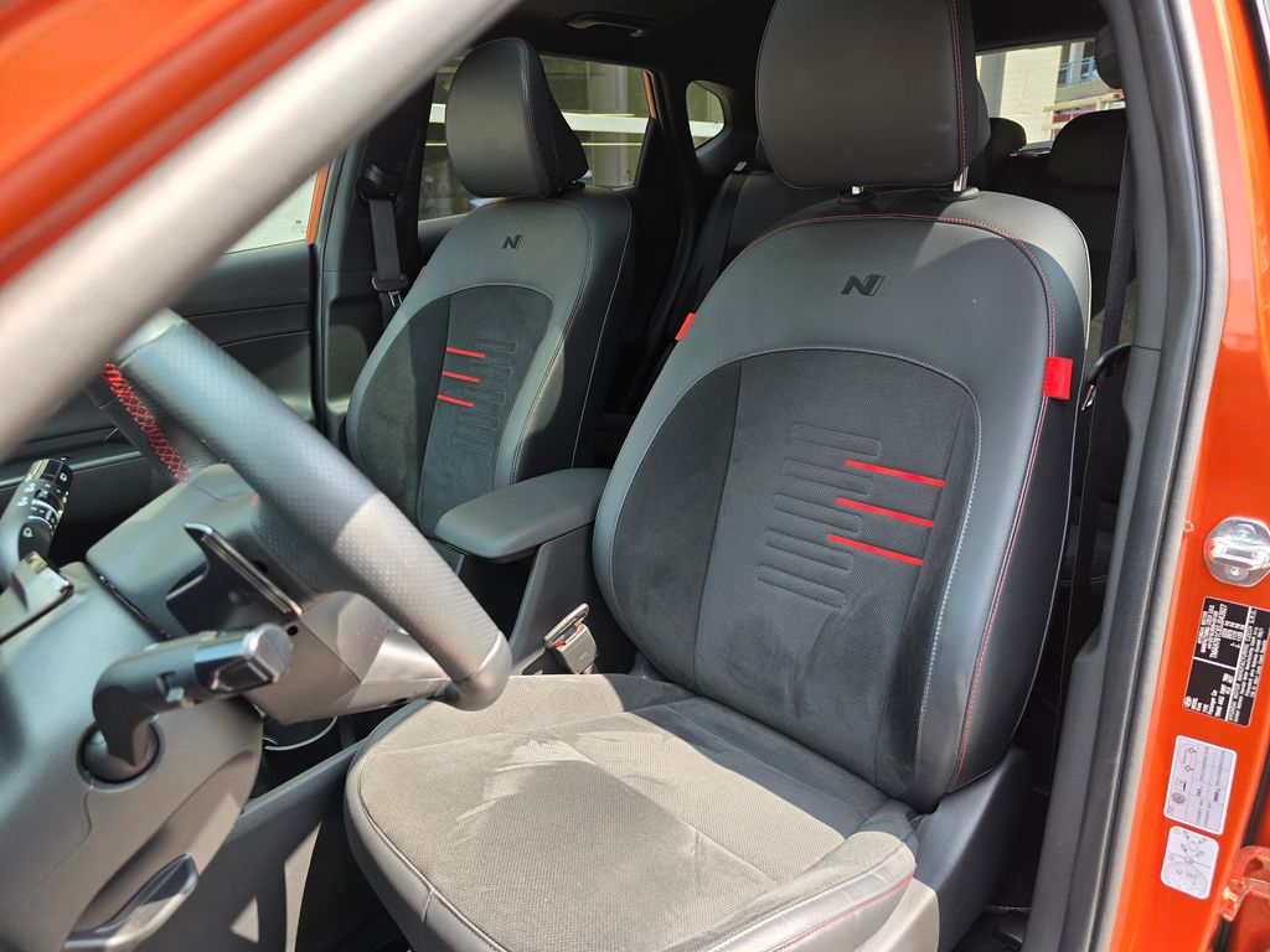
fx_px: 844
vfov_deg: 58.9
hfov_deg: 73.9
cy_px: 476
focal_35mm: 23
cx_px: 635
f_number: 1.7
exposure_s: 1/180
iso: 40
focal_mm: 6.3
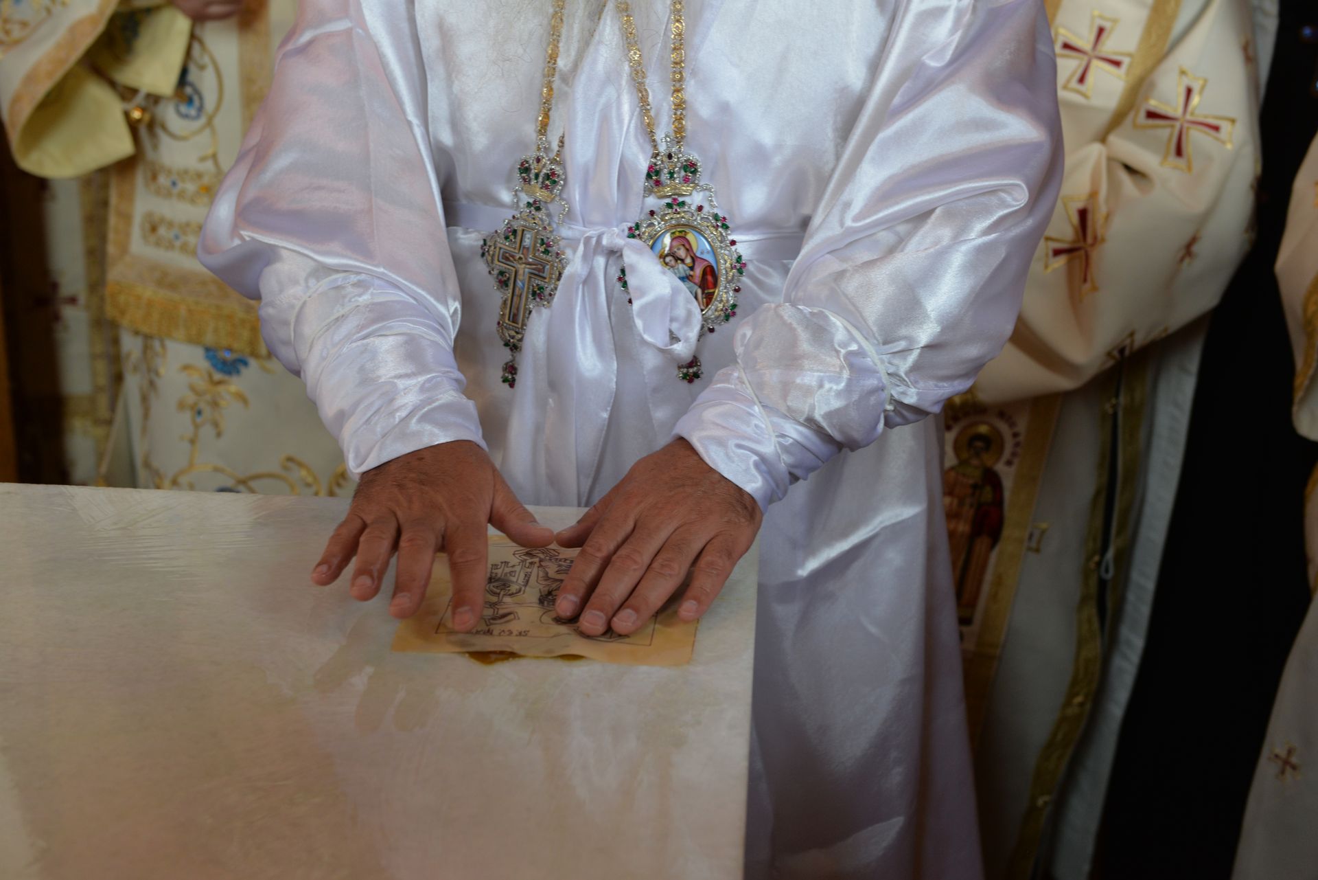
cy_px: 440
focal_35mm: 56
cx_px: 659
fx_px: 2051
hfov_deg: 35.6
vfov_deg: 24.2
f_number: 4
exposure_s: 1/250
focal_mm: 56
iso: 800
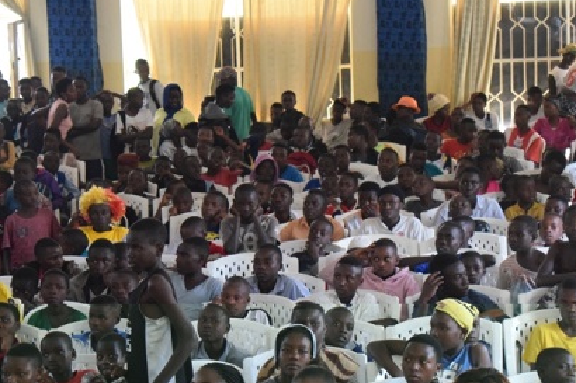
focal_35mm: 141
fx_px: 2253
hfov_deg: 14.6
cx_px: 235
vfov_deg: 9.7
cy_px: 317
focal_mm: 55
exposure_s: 1/60
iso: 3600
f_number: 5.6
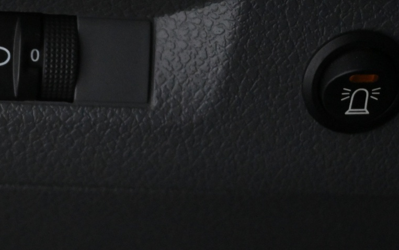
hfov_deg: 17.2
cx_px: 60
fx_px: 1306
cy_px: 99
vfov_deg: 10.9
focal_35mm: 120
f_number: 5.3
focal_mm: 37
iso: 4500
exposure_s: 1/60
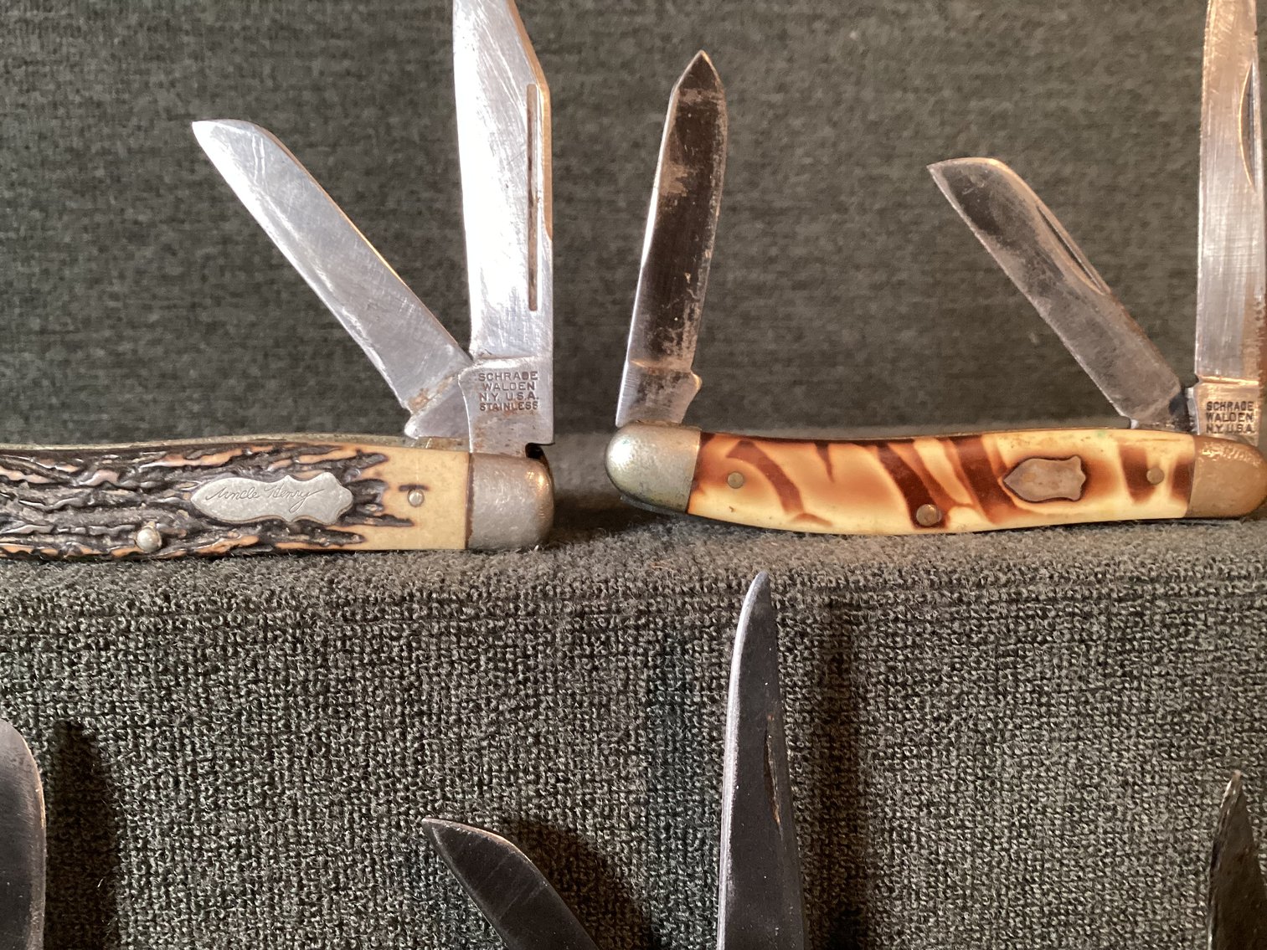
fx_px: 1135
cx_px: 634
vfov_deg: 45.4
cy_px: 475
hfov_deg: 58.3
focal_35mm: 31
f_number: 2.4
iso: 200
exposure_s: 1/50
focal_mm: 3.3
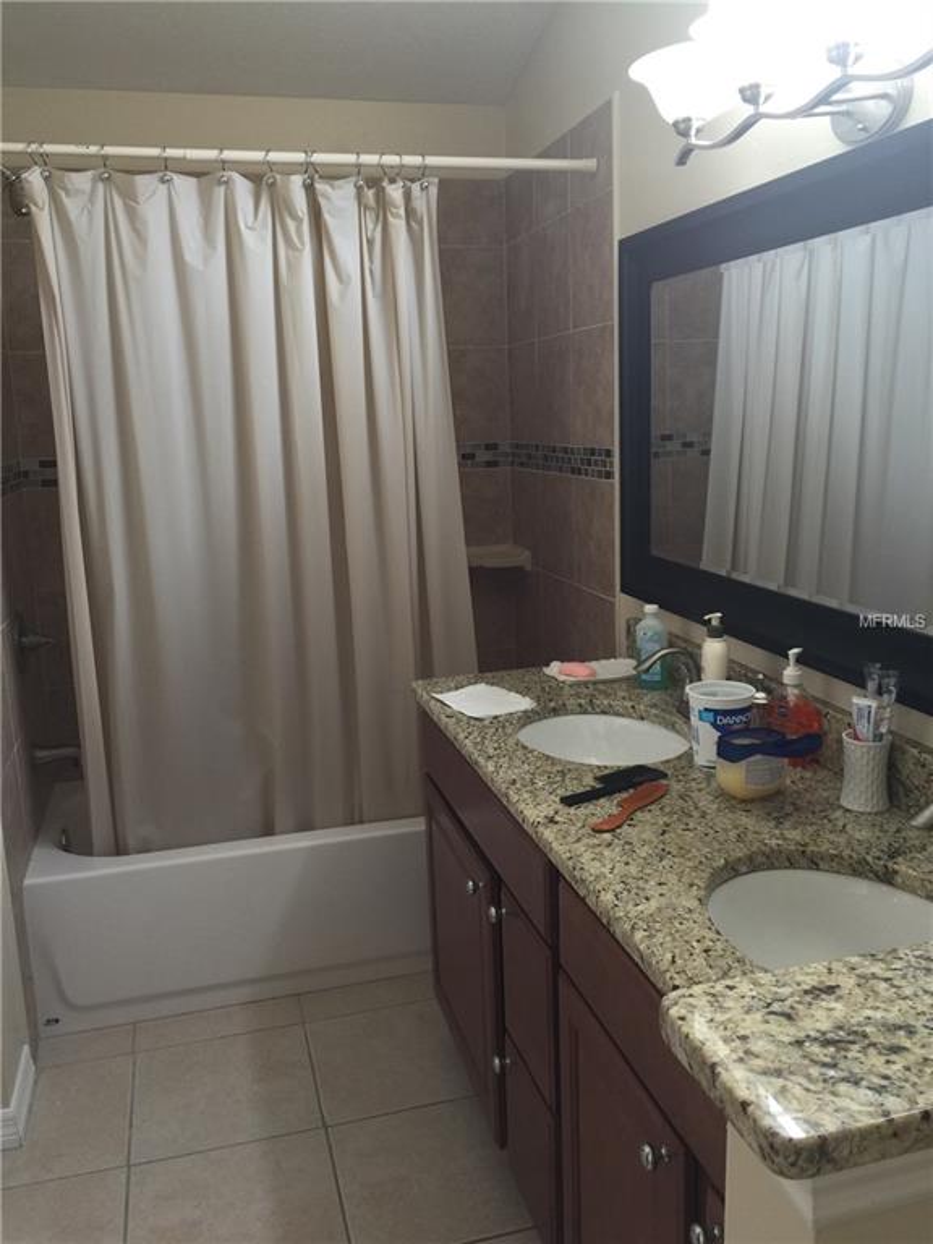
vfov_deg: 61.7
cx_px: 466
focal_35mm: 29
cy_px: 622
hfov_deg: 48.2
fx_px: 1042
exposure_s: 1/15
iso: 32
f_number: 2.2
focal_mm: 4.15
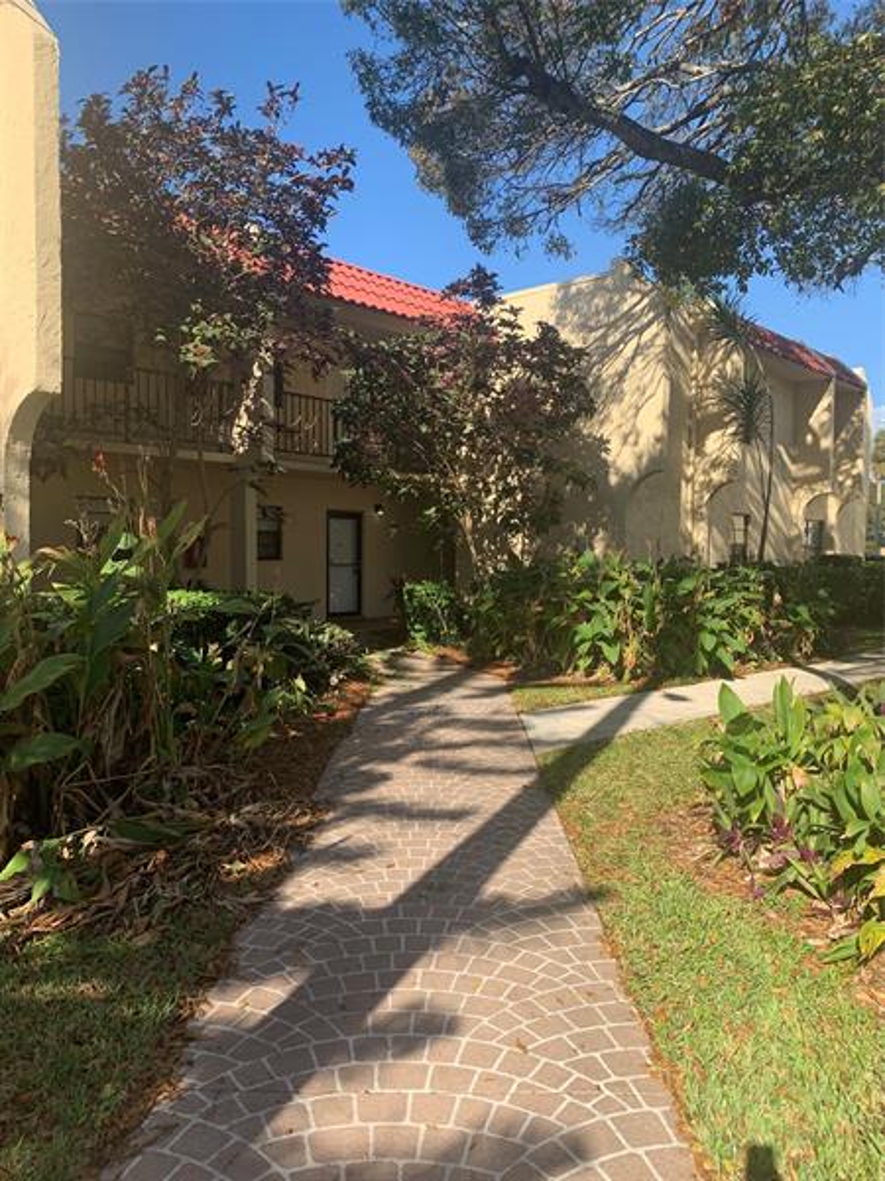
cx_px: 442
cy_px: 590
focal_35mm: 26
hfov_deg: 53.1
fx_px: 886
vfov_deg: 67.3
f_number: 1.8
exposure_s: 1/1088
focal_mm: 4.25
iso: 25
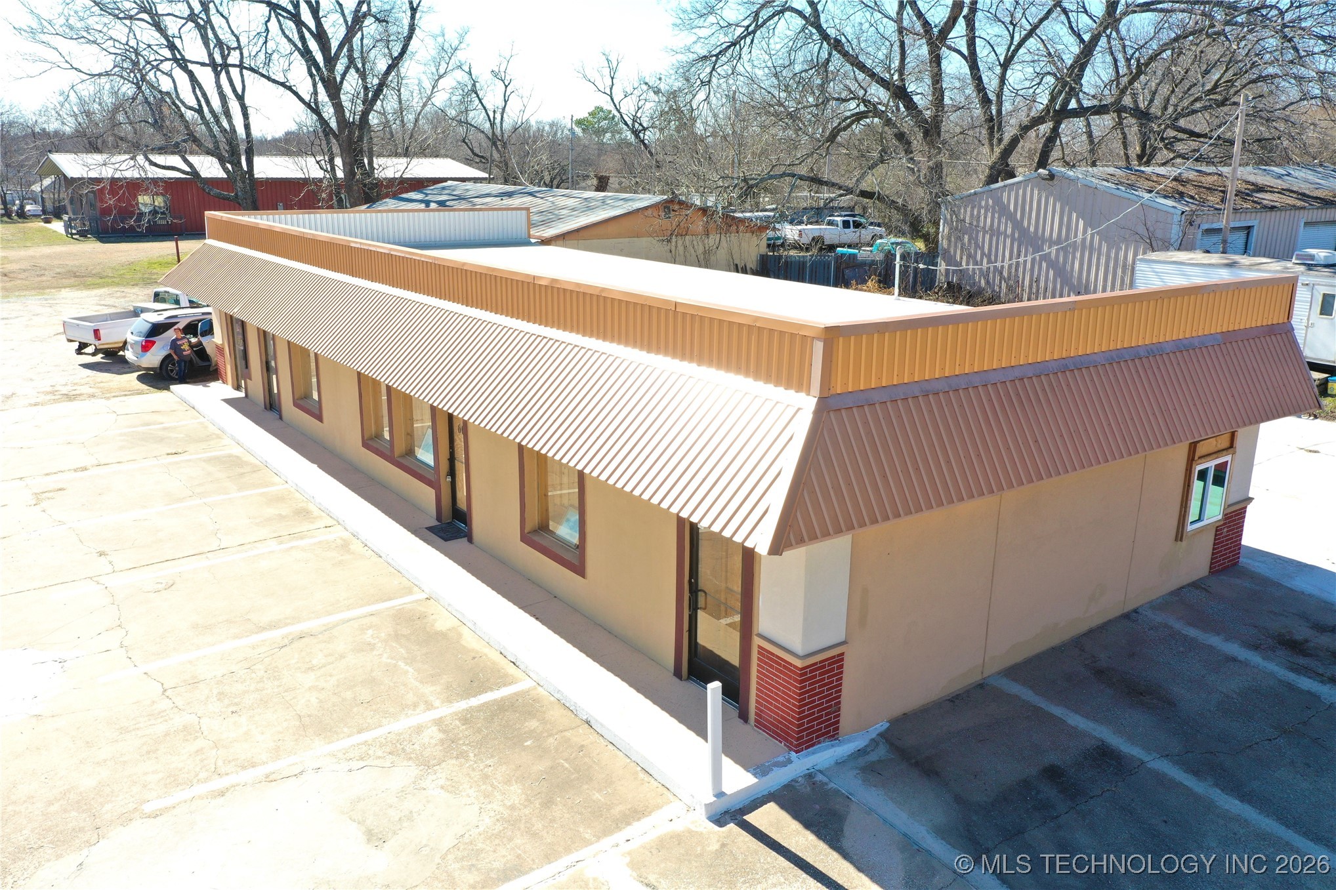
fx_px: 1039
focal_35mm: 28
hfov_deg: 65.5
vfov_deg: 46.4
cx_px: 668
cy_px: 445
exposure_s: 1/240
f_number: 5
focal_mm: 10.26
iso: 100
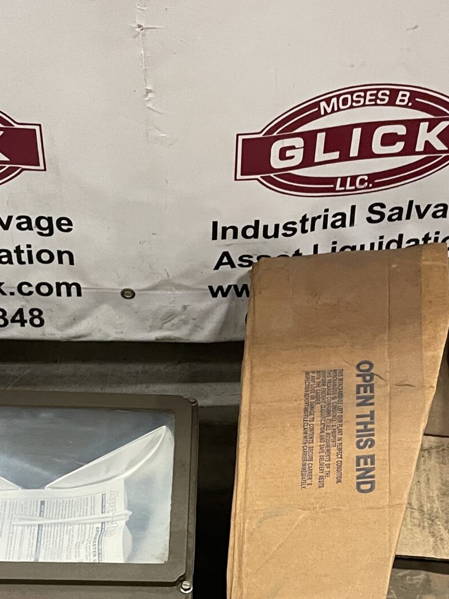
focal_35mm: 63
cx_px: 238
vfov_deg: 29.9
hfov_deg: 23.3
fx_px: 1090
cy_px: 491
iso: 400
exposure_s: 1/60
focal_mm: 4.2
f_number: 1.6
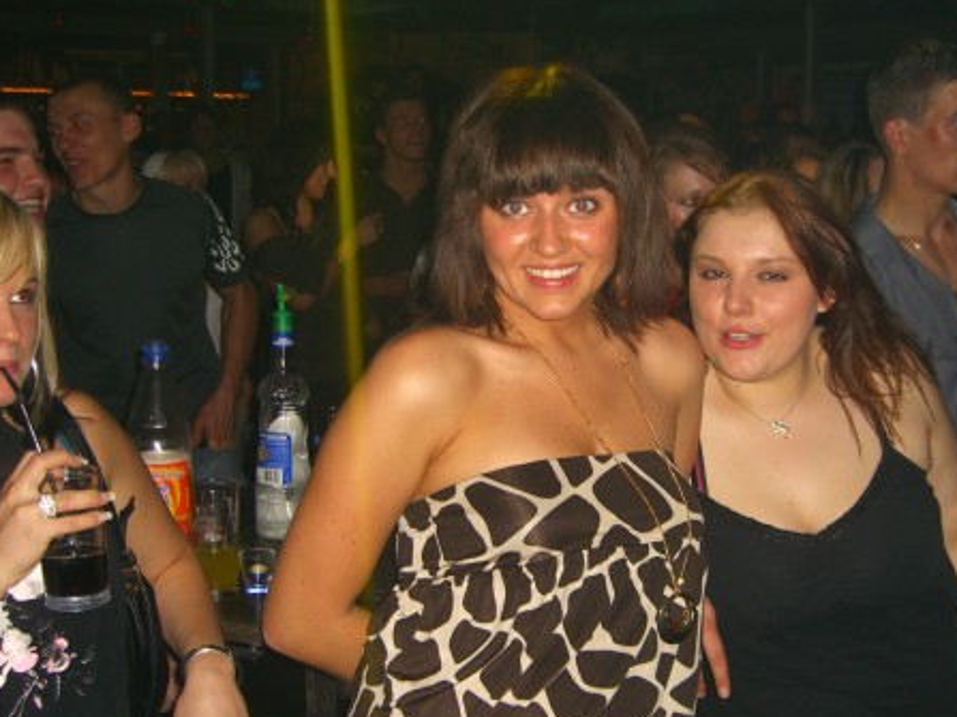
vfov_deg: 28.5
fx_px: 1410
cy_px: 407
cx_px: 587
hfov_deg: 37.3
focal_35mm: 51
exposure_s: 1/60
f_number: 2.8
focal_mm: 7.9
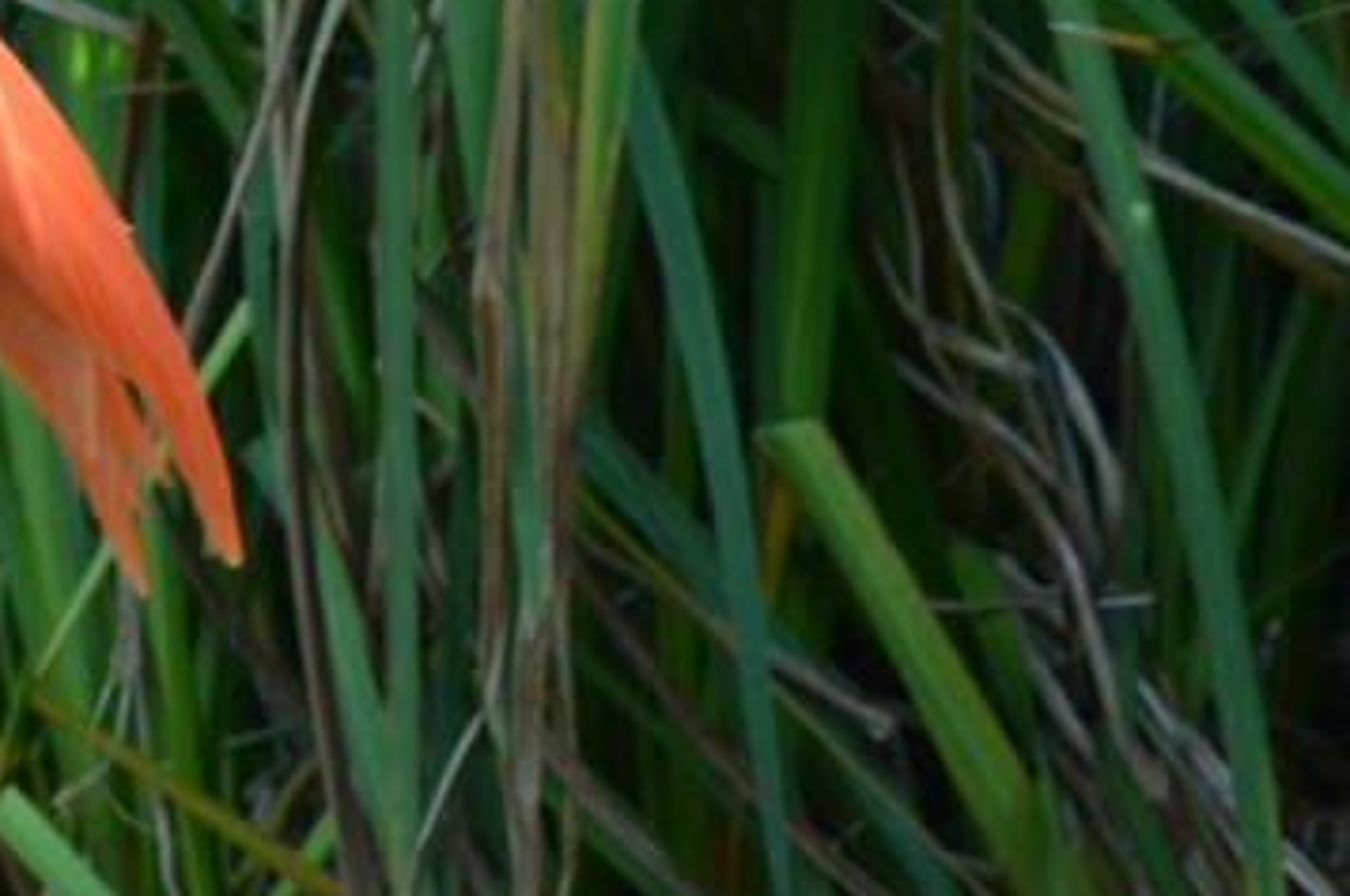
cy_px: -926
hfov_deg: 4.4
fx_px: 17601
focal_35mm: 470
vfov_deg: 2.9
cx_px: -435
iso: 400
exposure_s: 1/320
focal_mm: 70
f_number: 4.5
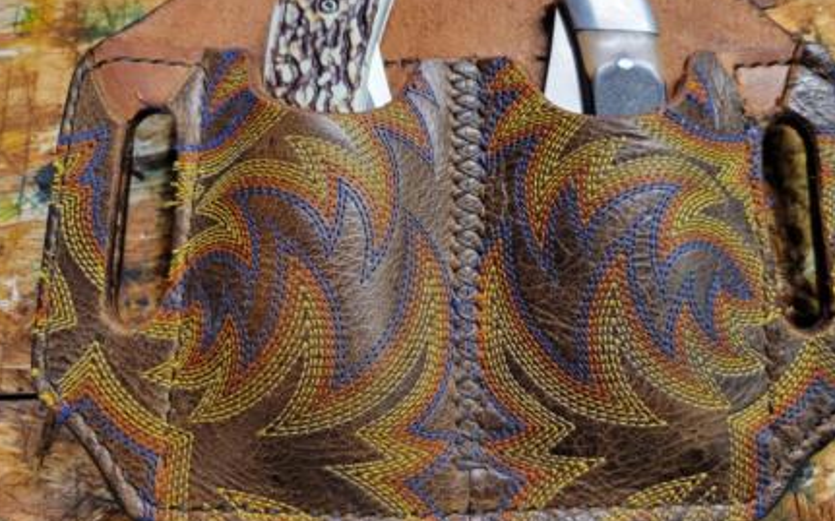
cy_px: 230
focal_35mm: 32
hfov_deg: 59.6
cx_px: 453
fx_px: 728
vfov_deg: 39.3
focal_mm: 5.4
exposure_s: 1/40
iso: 320
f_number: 1.8
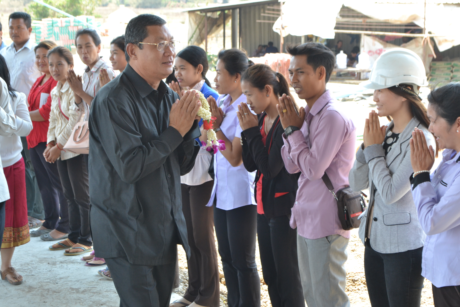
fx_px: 997
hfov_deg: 26.0
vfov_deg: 17.5
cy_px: 154
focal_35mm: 78
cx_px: 230
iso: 800
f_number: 10
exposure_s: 1/160
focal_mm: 52
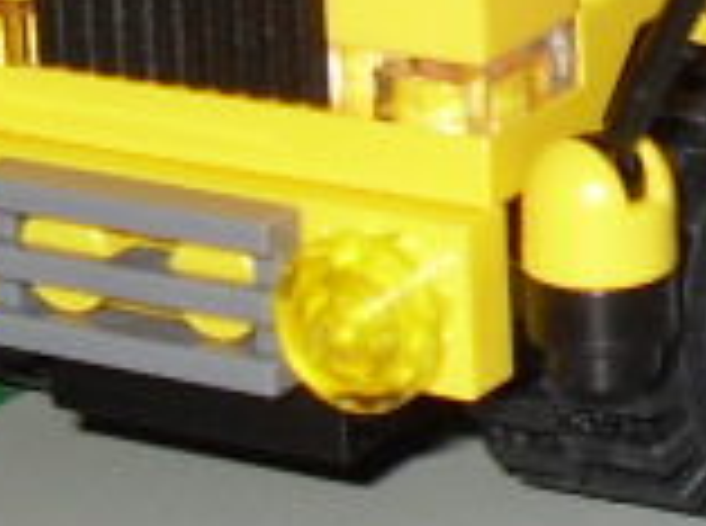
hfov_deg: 7.8
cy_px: -638
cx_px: 1515
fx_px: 4924
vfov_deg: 5.9
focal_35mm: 242
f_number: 2.8
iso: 100
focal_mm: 6.3
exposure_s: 1/45
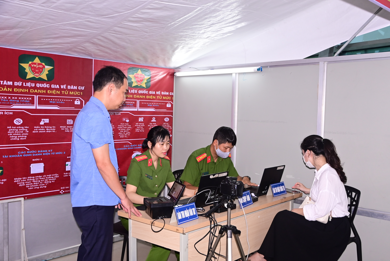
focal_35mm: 36
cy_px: 130
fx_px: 390
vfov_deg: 36.9
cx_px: 195
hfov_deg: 53.1
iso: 800
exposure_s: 1/200
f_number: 5
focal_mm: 24
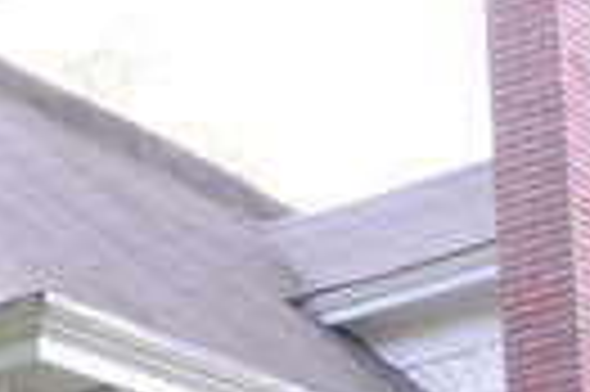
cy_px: 847
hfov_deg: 9.1
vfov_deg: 6.0
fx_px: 3601
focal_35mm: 220
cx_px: -369
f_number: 5.6
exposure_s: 1/125
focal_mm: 24
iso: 250
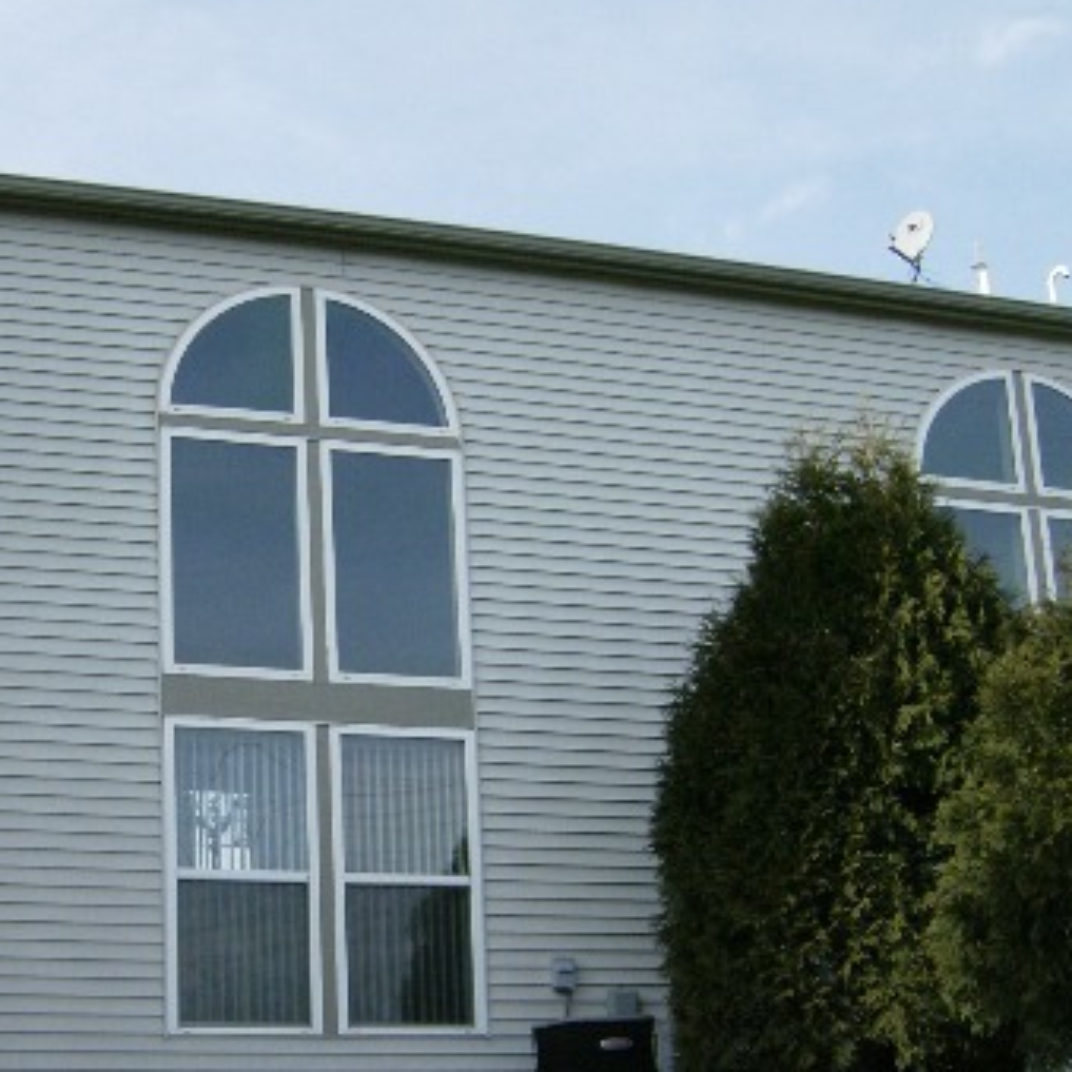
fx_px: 2102
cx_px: 174
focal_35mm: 60
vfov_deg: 28.5
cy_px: 693
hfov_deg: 27.9
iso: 100
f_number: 4.7
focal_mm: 6
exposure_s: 1/345
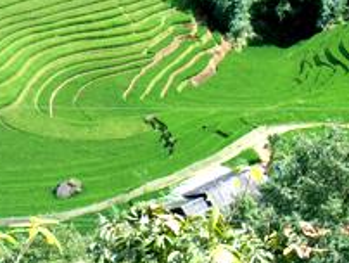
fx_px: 1181
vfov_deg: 12.5
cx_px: 124
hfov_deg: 16.8
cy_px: 2
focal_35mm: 117
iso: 100
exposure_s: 1/250
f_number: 3.8
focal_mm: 8.1
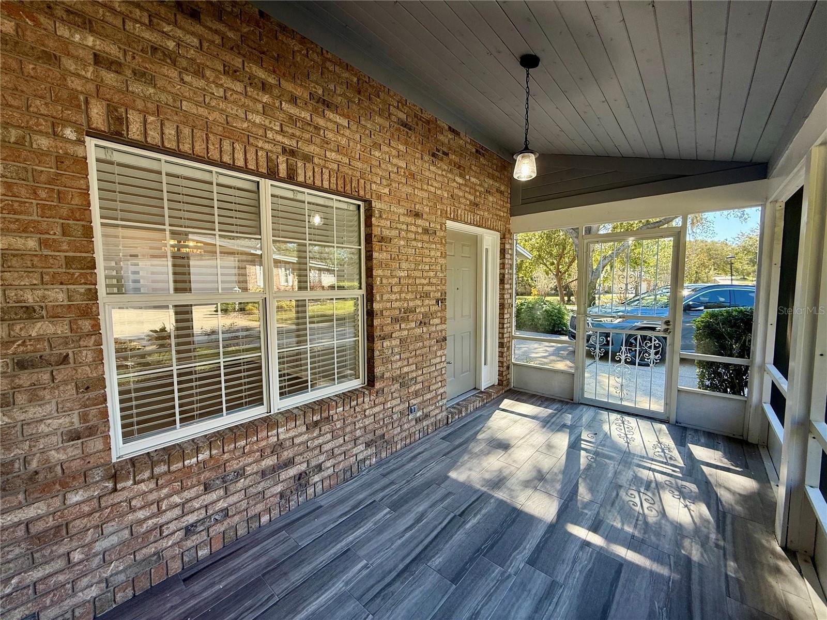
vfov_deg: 85.7
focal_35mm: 14
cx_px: 414
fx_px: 334
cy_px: 310
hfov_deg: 102.1
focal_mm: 2.22
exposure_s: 1/115
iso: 64
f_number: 2.2
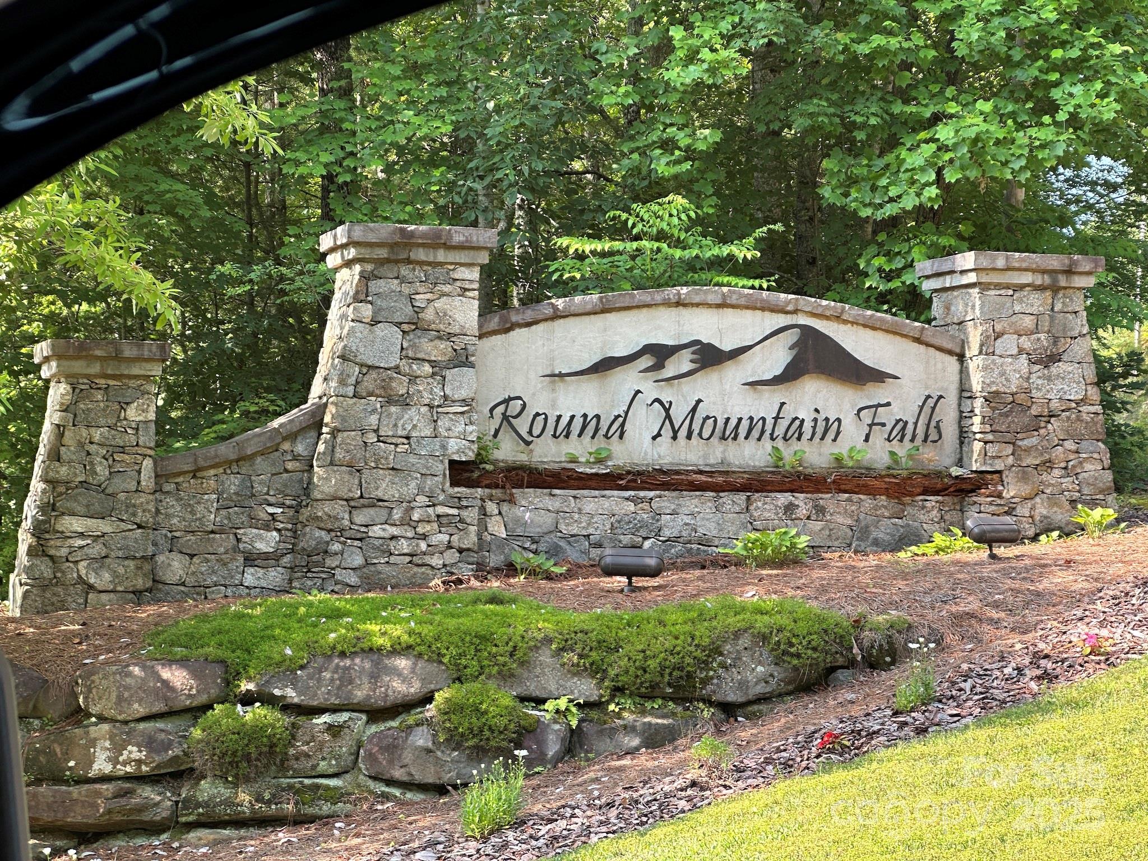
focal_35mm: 77
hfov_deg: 25.3
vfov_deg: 19.1
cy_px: 430
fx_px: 2554
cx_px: 574
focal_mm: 9
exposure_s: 1/122
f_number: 2.8
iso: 32
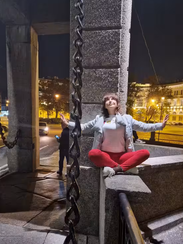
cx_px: 114
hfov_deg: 46.4
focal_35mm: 30
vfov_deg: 59.7
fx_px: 211
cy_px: 141
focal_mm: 5.4
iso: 500
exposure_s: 1/33
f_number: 1.8
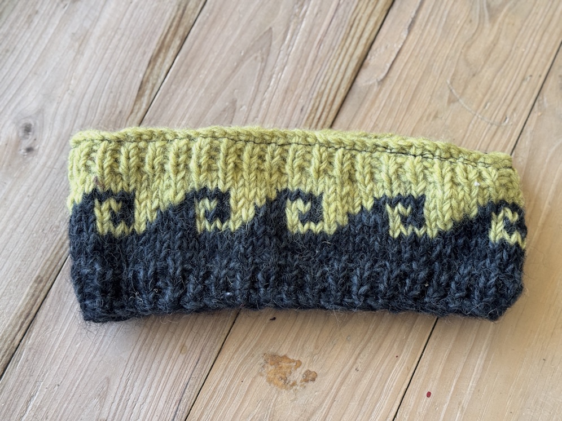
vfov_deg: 30.3
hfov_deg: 39.7
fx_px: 779
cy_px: 210
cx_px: 281
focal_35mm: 48
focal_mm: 6.76
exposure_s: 1/138
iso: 80
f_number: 1.78
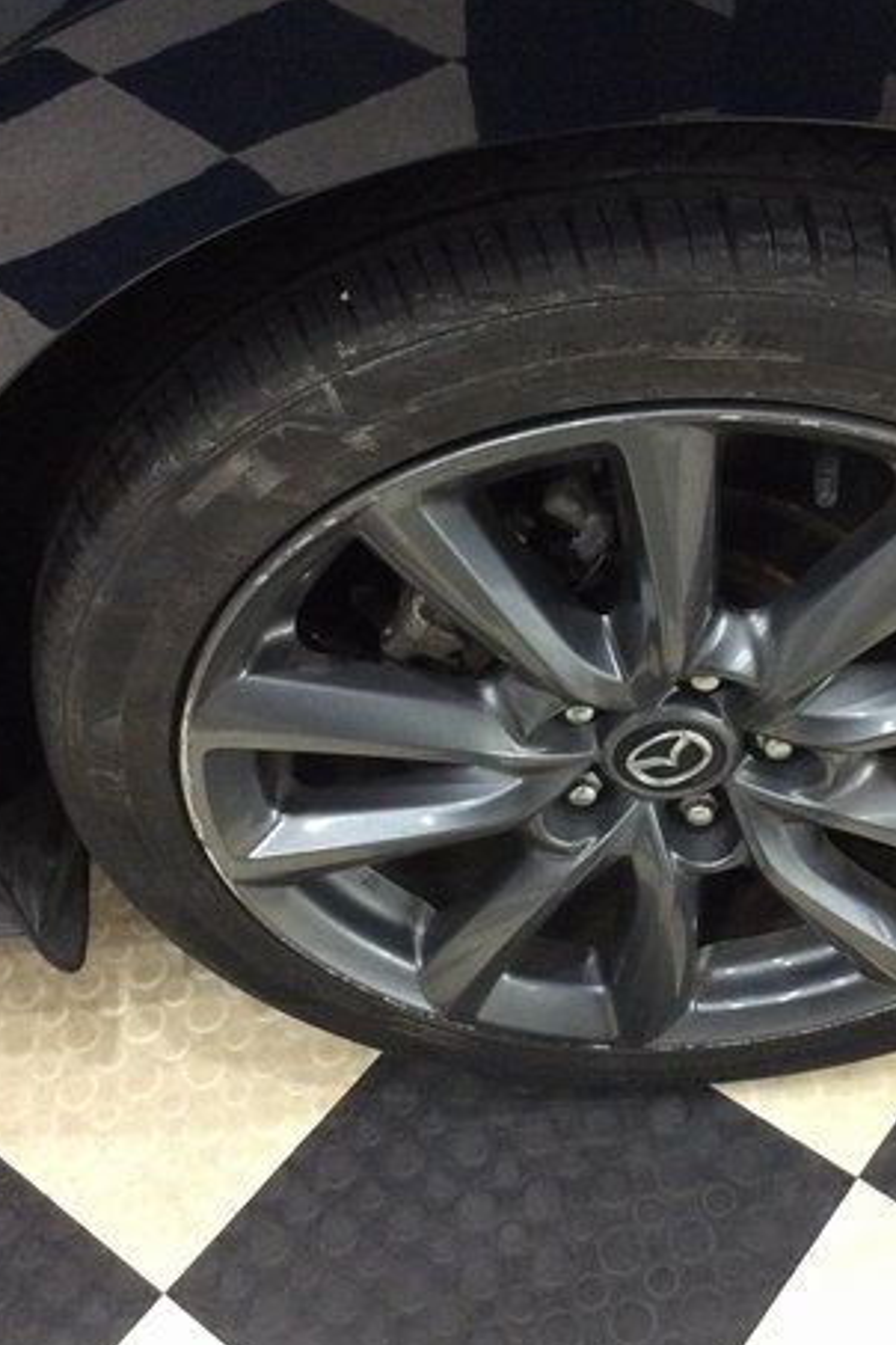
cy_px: 695
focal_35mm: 47
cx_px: 570
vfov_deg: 41.9
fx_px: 1755
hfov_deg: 28.5
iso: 200
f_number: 2.4
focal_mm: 3.3
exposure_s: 1/24
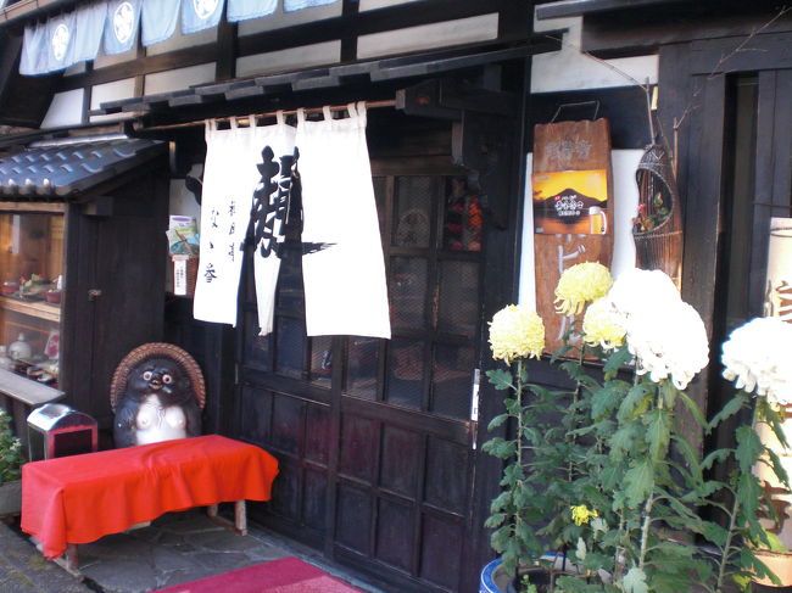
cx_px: 396
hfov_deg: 49.0
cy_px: 296
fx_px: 869
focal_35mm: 38
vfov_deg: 37.7
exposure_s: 1/100
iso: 200
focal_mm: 6.3
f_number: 3.1
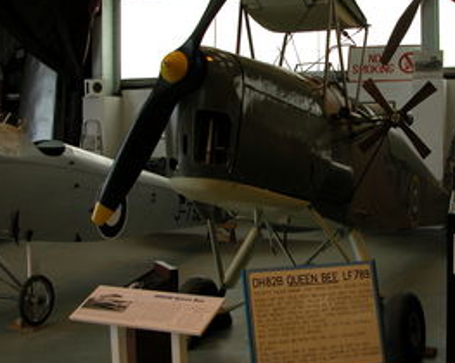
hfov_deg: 35.6
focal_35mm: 52
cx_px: 310
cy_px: 142
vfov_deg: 29.0
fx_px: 700
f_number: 3.5
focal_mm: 8.9
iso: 100
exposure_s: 1/117
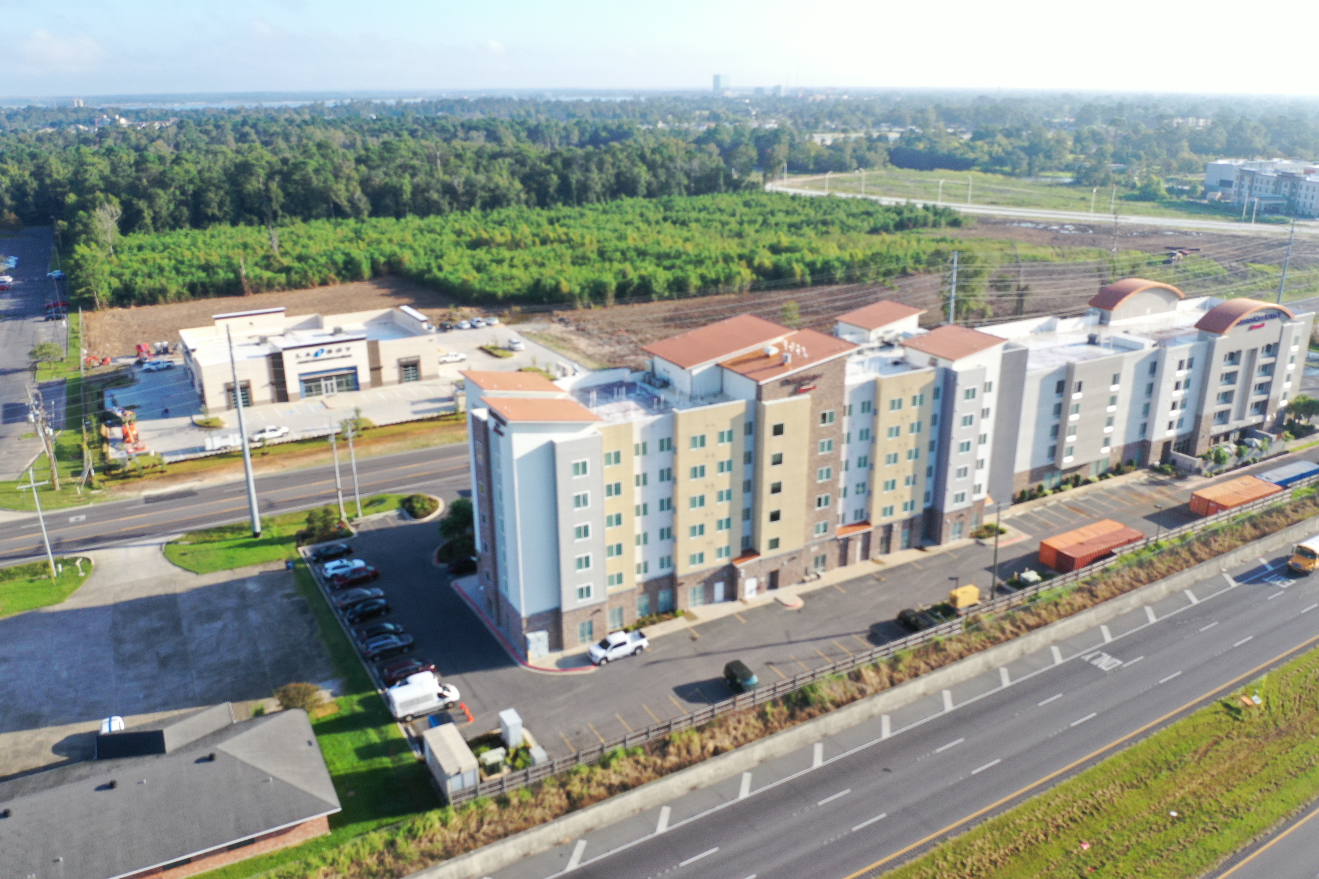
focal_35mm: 28
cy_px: 440
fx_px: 1026
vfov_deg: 46.4
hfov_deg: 65.5
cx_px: 660
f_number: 5.6
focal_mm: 10.26
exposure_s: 1/160
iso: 100
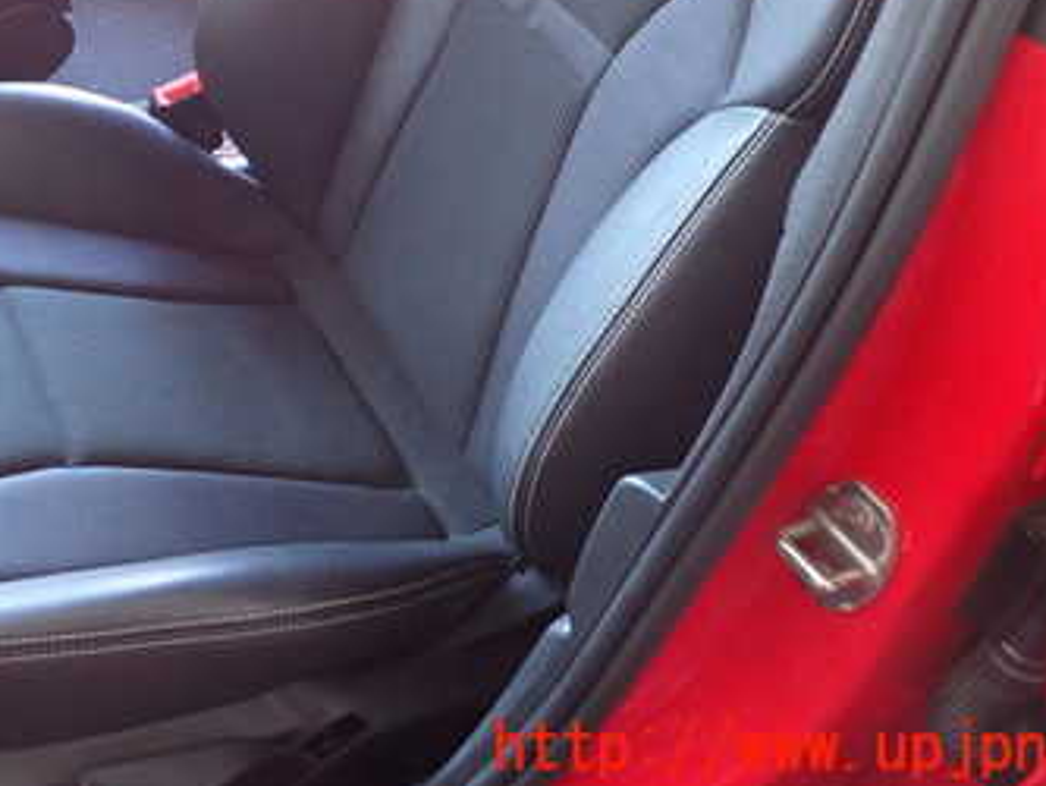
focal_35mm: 45
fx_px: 1360
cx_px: 261
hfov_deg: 40.8
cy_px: 82
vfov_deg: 30.8
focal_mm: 4.5
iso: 320
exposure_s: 1/30
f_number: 2
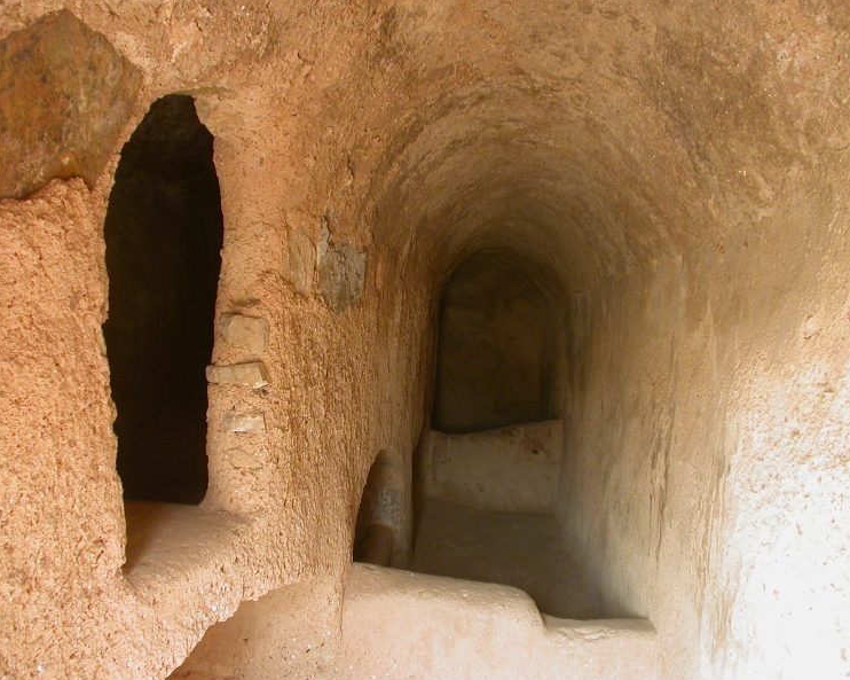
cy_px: 341
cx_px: 418
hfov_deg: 45.8
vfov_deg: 37.3
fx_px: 1006
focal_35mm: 40
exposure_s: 1/9.9
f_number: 2.6
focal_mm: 7.85
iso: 100
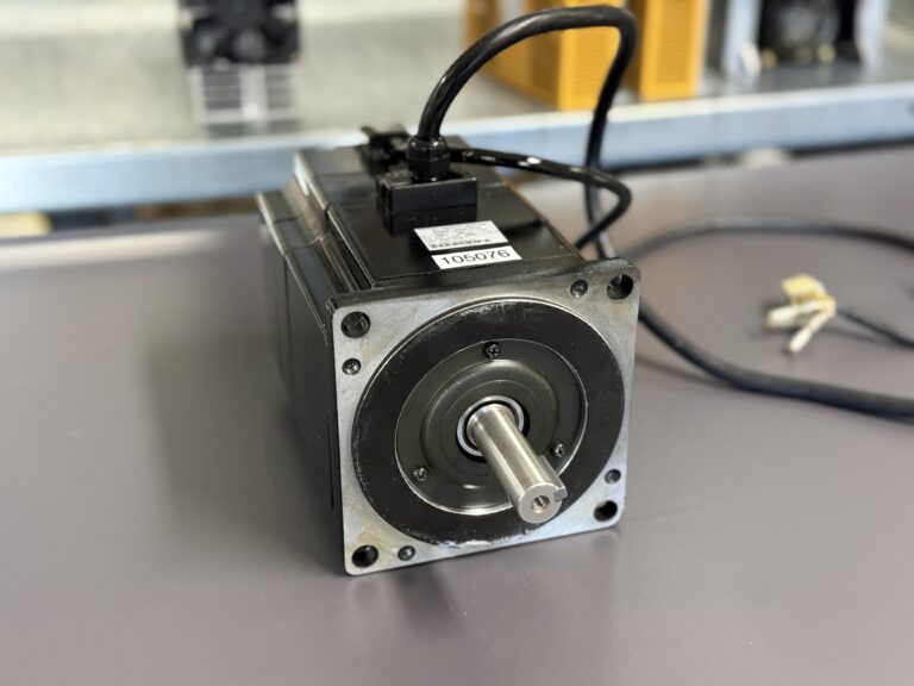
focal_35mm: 48
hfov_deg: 39.7
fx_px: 1267
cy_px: 343
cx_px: 457
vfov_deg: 30.3
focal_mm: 6.76
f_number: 1.78
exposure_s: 1/33
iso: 250
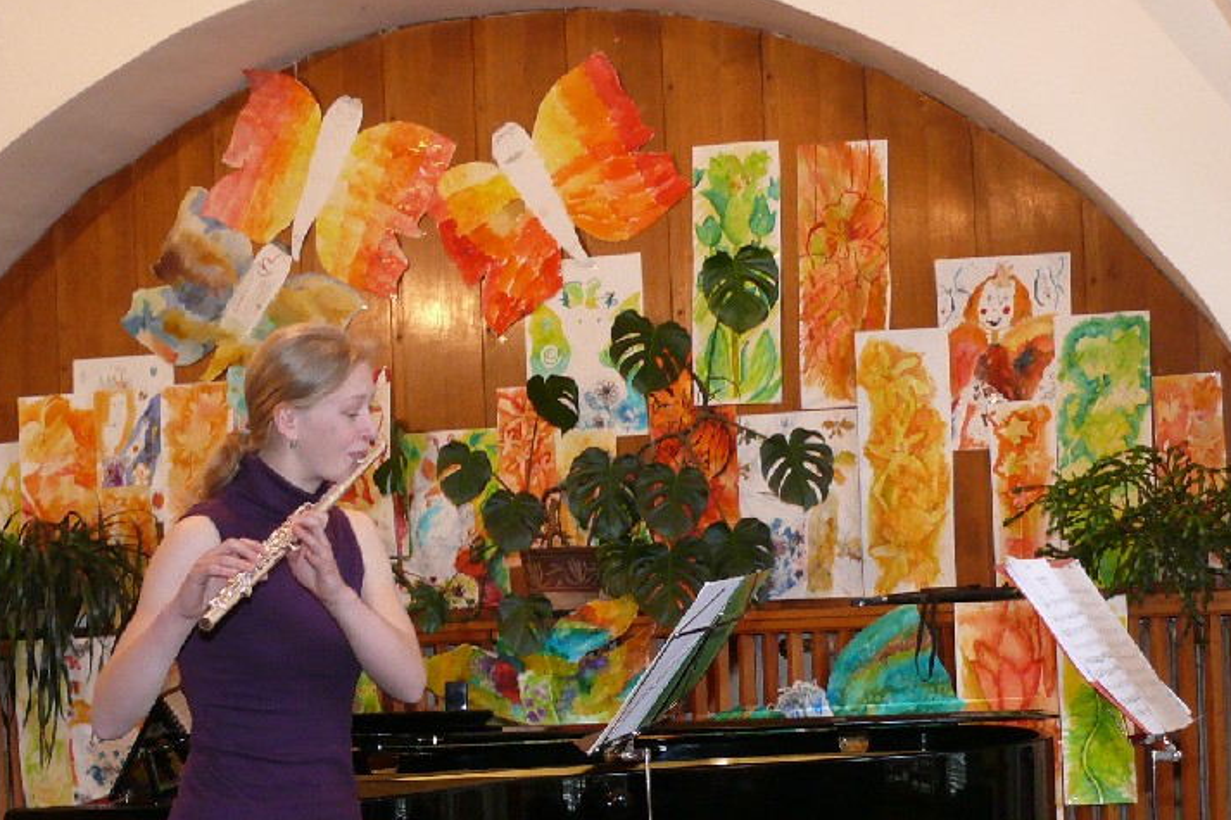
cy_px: 632
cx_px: 682
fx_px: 2393
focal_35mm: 70
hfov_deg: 28.8
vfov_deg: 19.3
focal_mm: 8.1
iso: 200
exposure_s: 1/30
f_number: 2.8
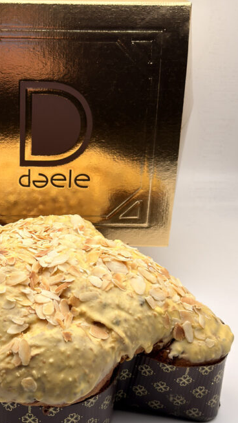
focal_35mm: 60
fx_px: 673
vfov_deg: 34.9
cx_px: 51
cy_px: 218
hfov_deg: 19.9
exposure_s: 1/1255
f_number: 1.78
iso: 64
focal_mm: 6.76
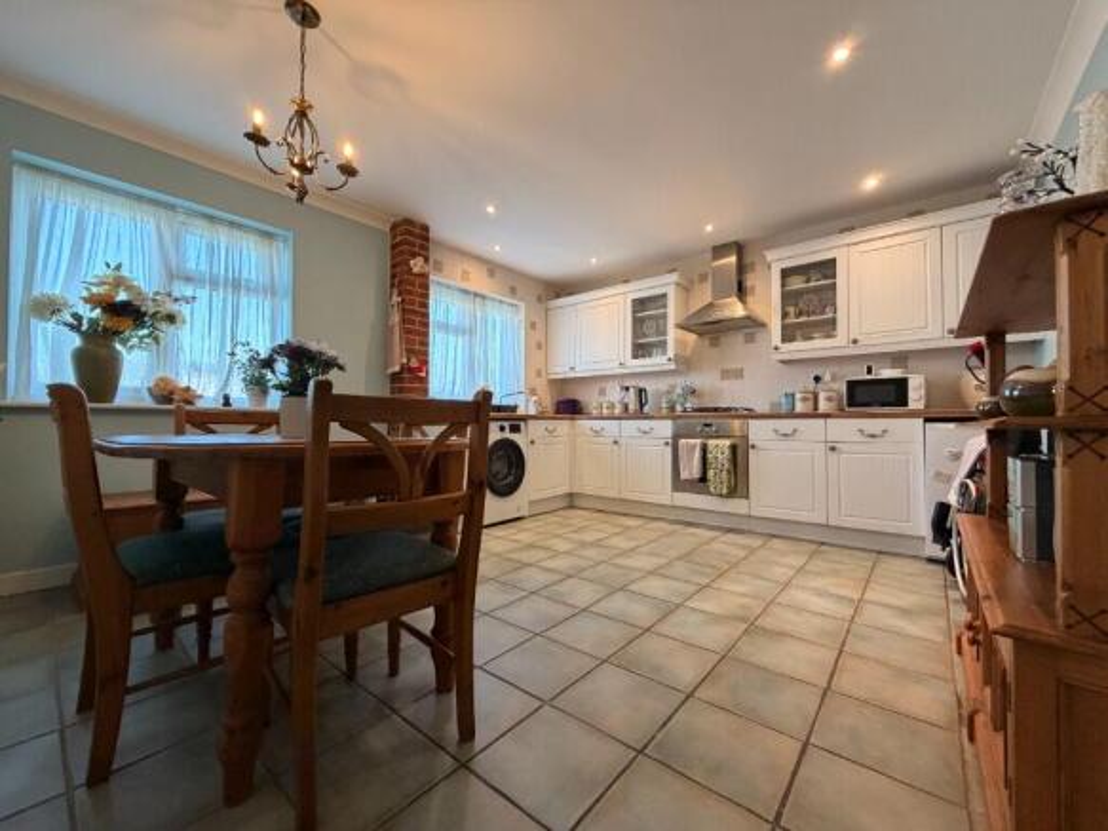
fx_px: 448
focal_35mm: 14
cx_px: 554
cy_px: 416
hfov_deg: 102.1
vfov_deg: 85.7
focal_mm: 2.22
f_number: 2.2
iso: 250
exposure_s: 1/100
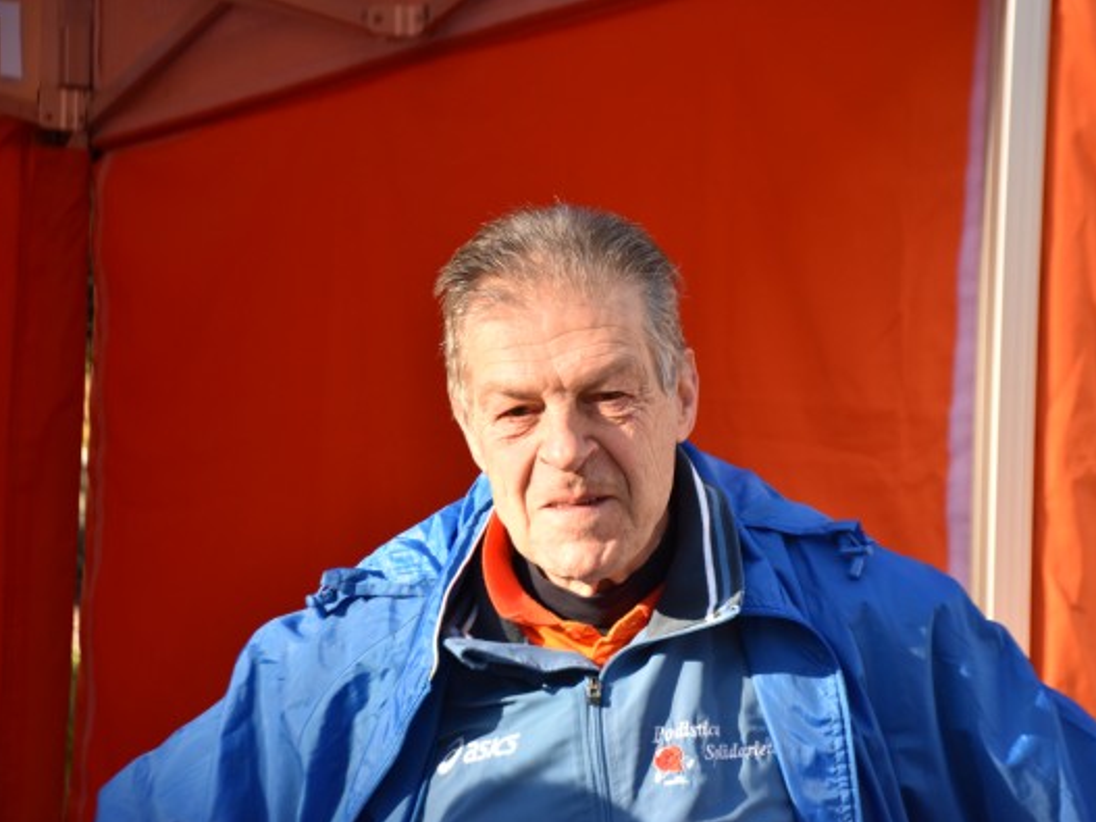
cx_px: 593
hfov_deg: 17.1
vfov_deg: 12.9
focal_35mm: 115
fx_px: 3640
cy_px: 414
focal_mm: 70
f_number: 5
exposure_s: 1/800
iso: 900
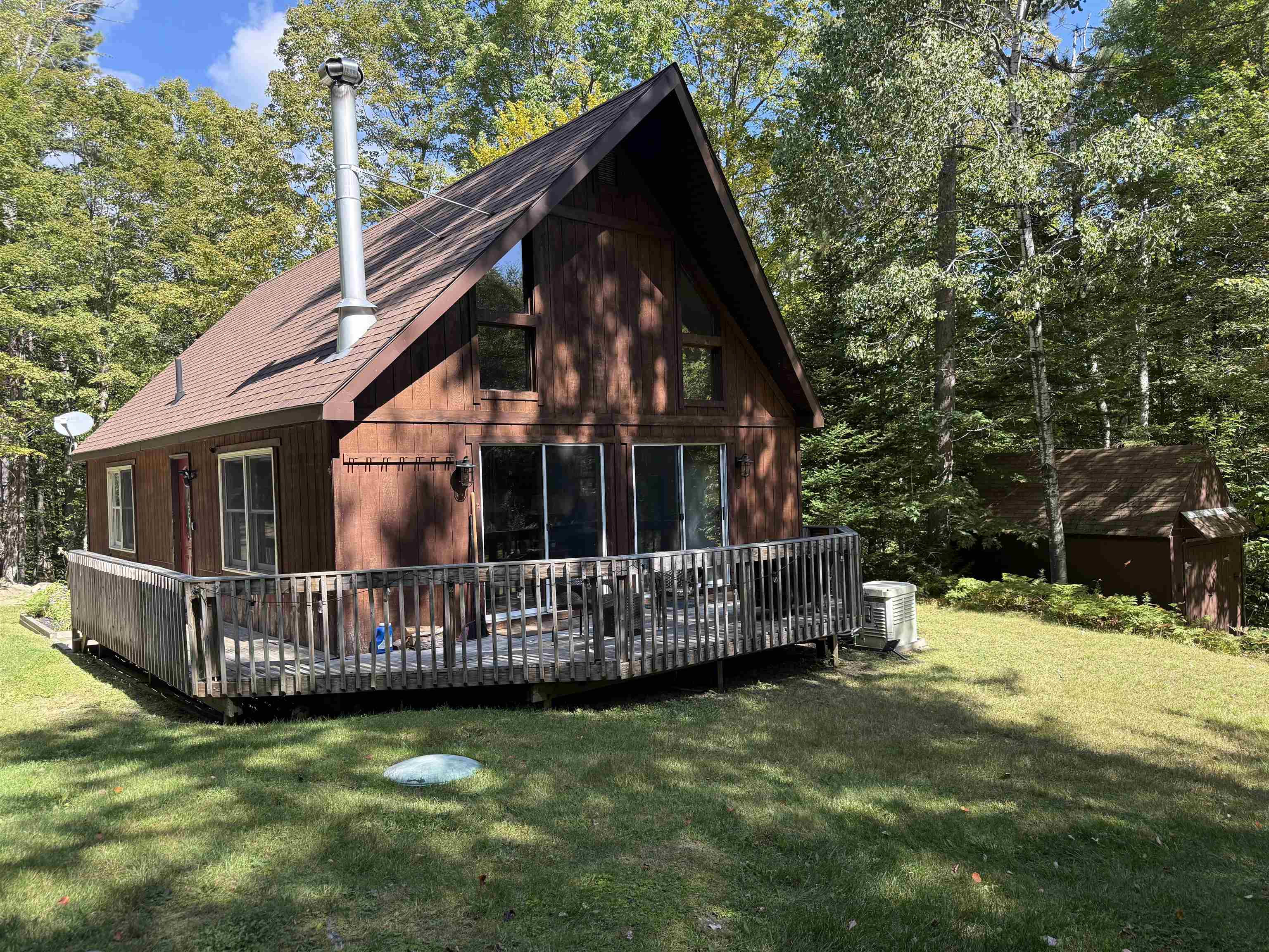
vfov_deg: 56.8
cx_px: 634
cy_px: 476
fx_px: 880
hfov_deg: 71.6
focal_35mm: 24
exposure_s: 1/858
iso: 100
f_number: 1.78
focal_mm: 6.76
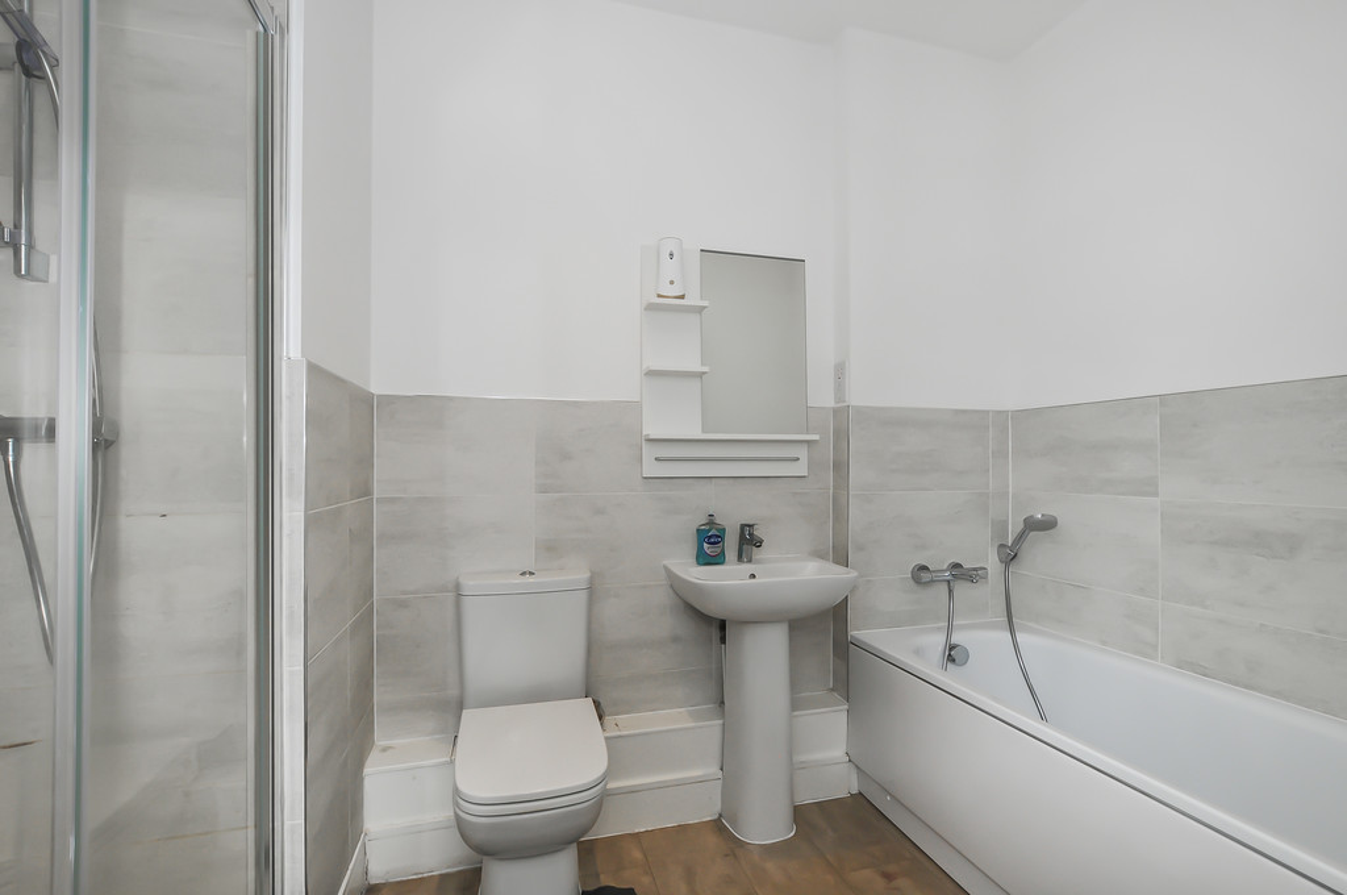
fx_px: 561
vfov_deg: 77.2
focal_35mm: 15
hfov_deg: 100.5
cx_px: 674
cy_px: 448
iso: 250
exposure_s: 1/20
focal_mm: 10
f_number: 13
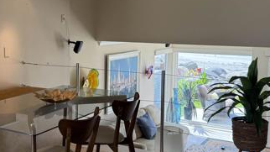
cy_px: 55
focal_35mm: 52
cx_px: 100
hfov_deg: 39.6
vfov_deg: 23.0
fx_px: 372
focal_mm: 6.76
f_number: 1.78
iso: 100
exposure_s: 1/251
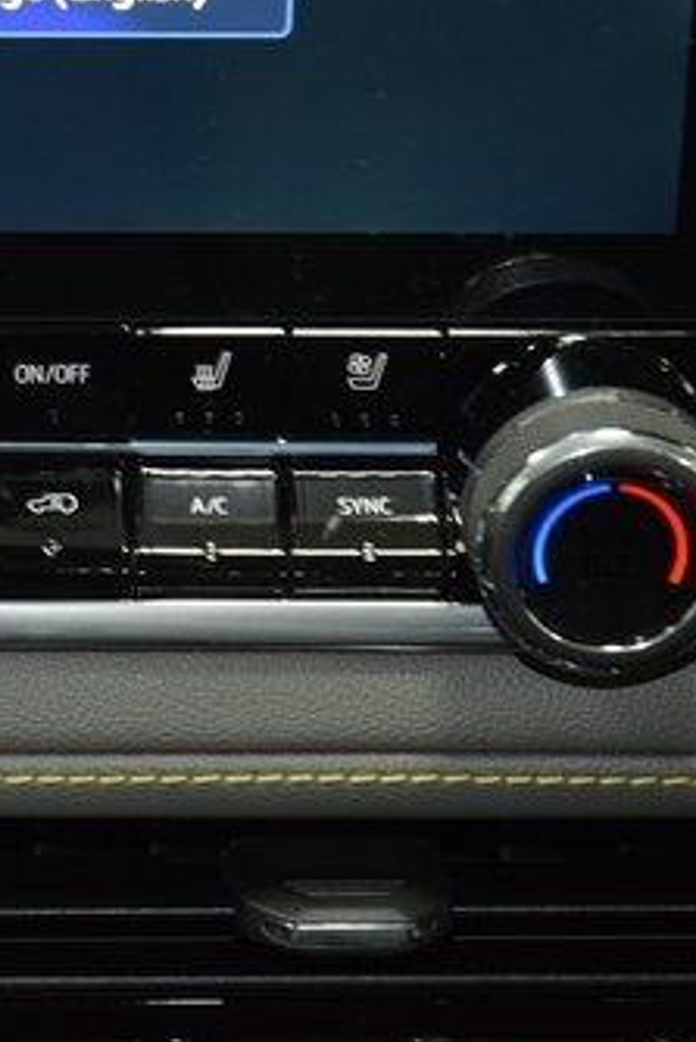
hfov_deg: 6.8
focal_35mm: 201
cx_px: -184
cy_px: 448
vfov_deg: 10.2
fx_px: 5823
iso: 1800
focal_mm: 70
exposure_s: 1/30
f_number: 4.5
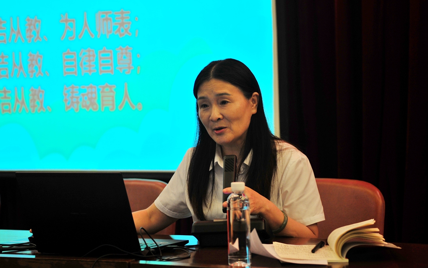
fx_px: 1108
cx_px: 214
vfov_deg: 13.8
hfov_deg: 21.9
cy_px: 129
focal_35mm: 95
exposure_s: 1/100
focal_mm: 62
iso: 280
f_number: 2.8
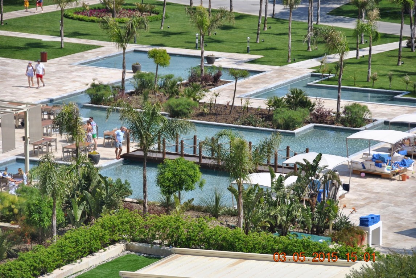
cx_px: 208
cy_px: 139
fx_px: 1822
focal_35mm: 158
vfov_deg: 8.7
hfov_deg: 13.0
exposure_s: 1/500
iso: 100
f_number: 5.6
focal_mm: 105
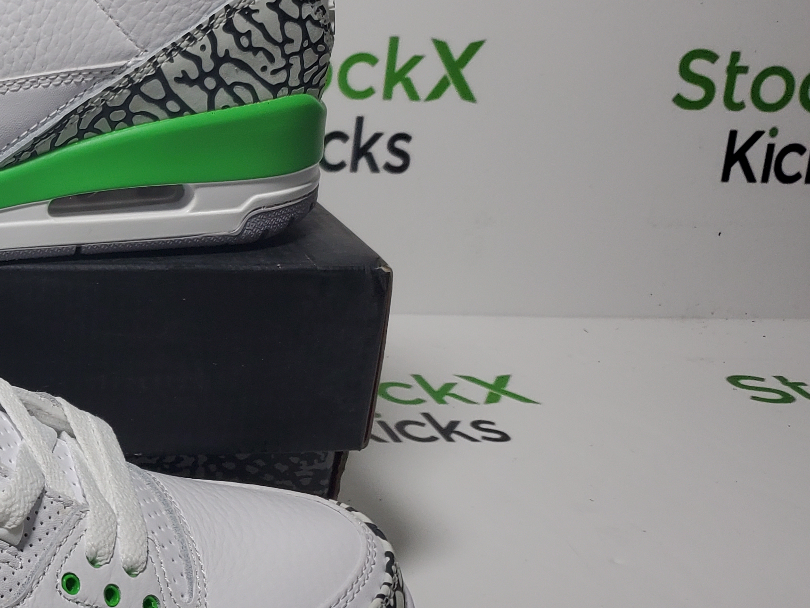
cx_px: -117
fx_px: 1427
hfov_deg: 28.3
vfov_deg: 24.0
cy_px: 294
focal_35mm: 61
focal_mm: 4.3
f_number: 1.5
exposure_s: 1/638
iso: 50
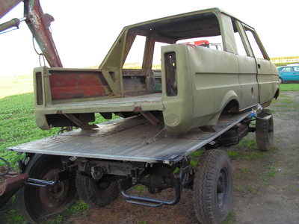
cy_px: 112
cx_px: 150
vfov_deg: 39.7
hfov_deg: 51.4
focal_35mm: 36
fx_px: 311
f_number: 3.2
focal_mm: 6
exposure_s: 1/40
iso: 80
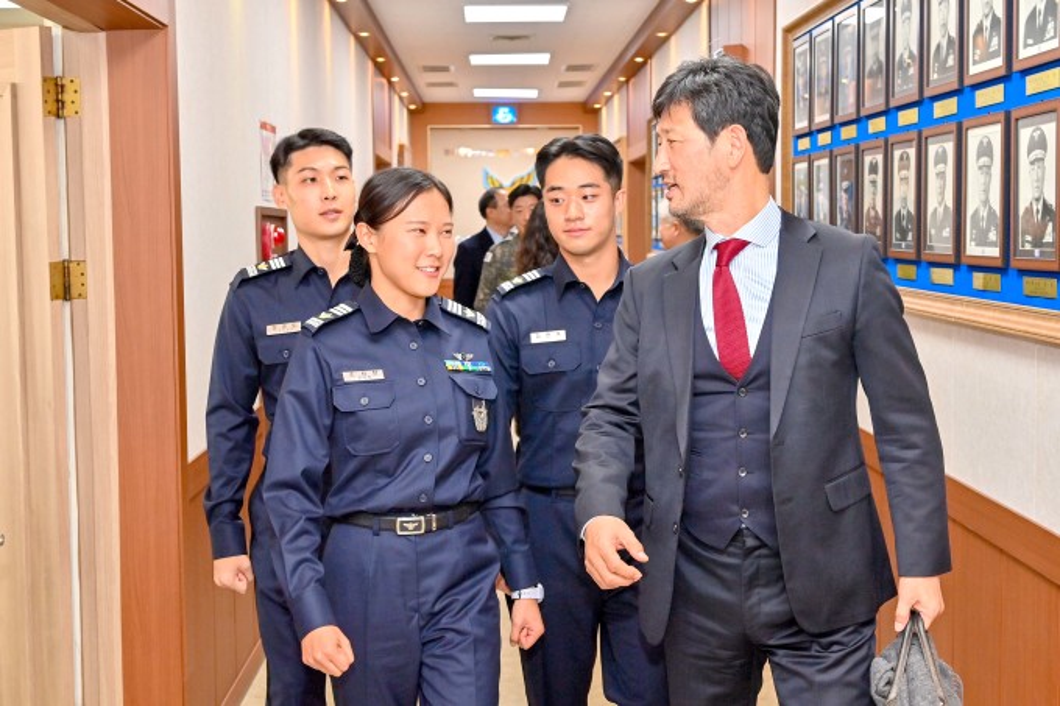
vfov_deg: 31.9
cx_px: 530
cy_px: 353
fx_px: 1236
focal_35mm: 42
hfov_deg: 46.4
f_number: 5.6
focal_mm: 42
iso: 800
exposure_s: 1/160
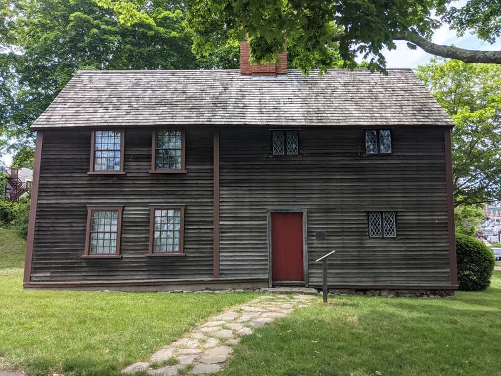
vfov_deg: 51.4
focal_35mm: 27
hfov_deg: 65.3
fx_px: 391
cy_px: 188
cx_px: 250
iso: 65
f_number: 1.73
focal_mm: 4.38
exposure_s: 1/1117
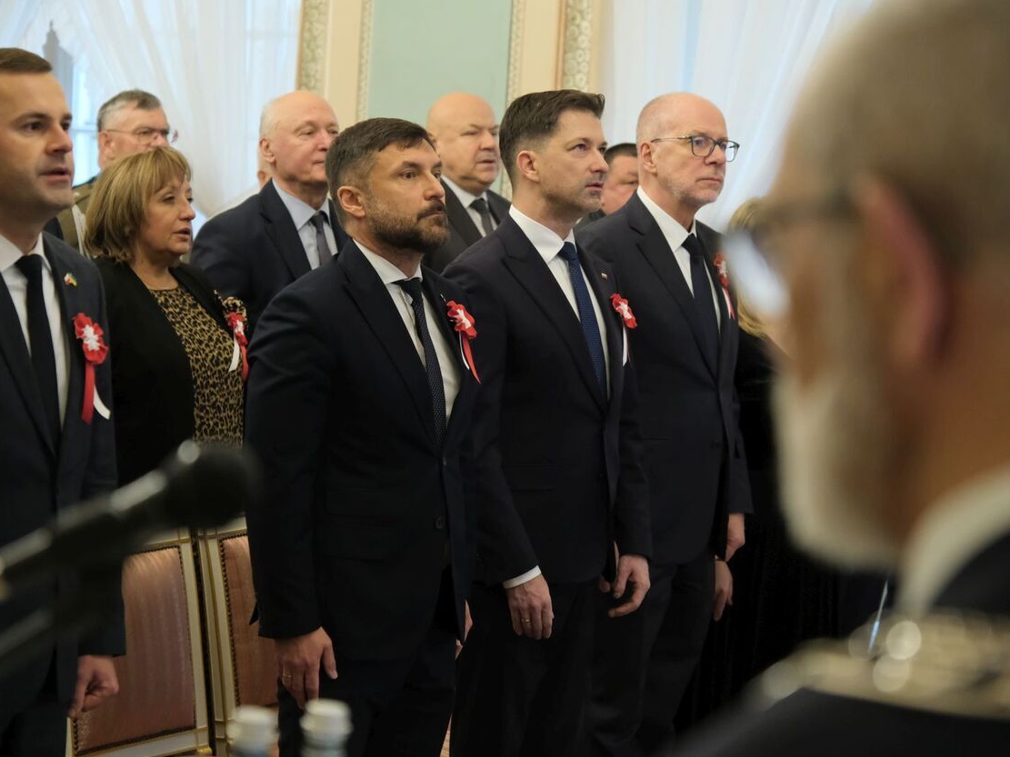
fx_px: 2451
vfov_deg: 17.6
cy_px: 381
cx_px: 489
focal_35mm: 84
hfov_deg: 23.3
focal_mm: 51.4
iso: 3200
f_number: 2.8
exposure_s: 1/160
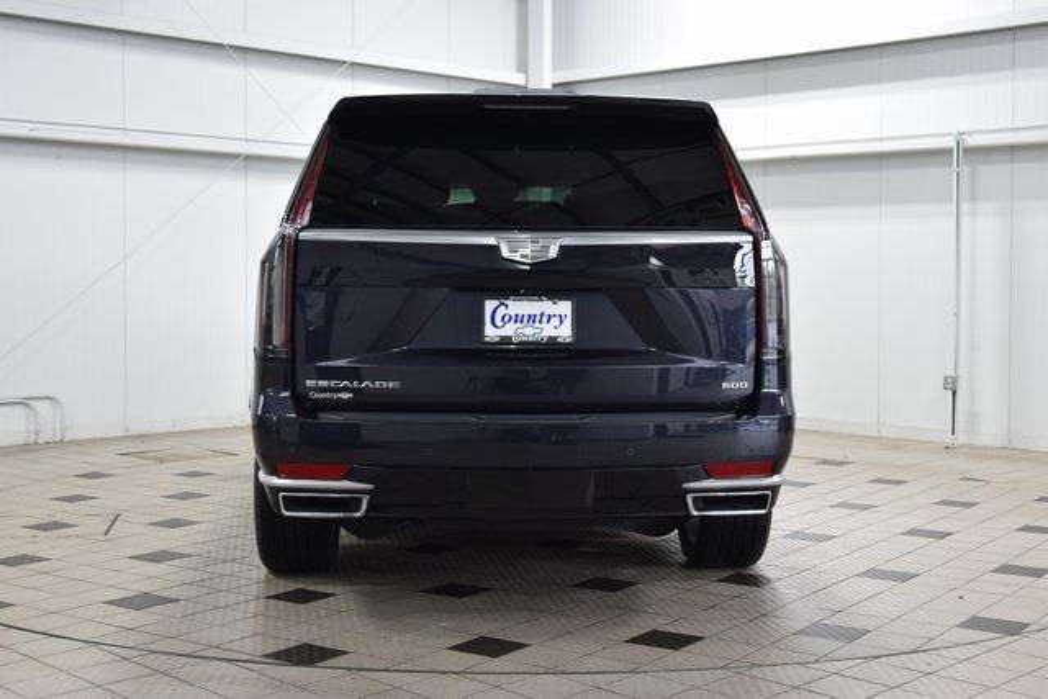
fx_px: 1485
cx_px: 524
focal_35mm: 51
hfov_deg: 38.9
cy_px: 350
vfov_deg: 26.5
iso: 500
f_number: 6.3
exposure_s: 1/15
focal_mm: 34
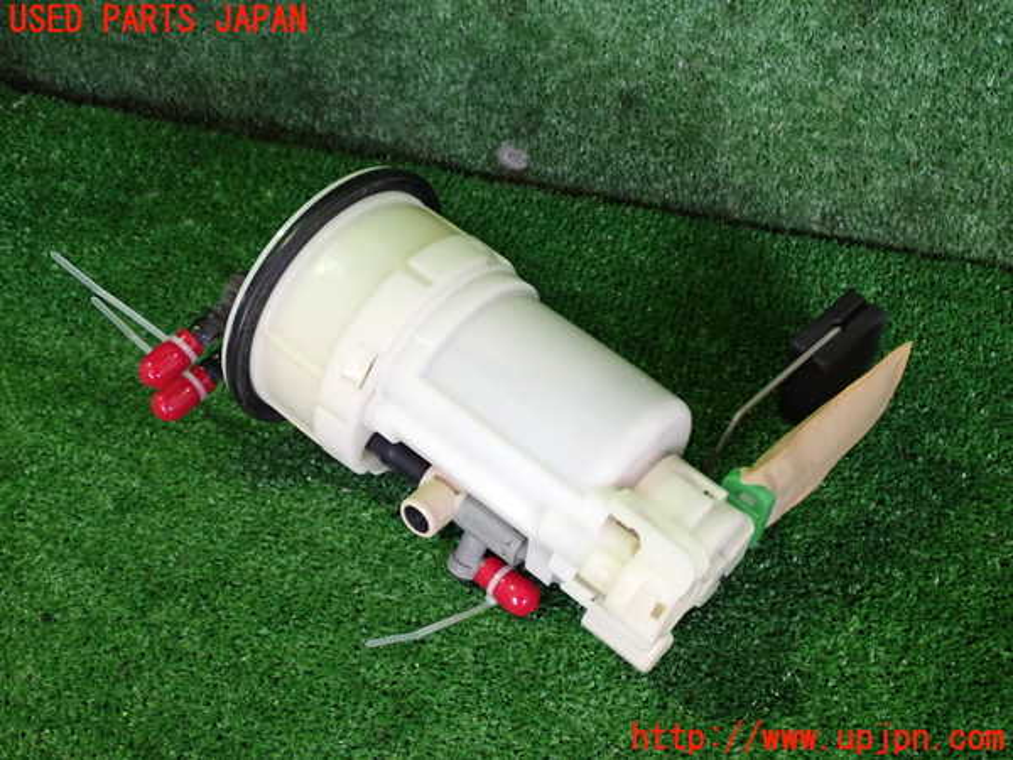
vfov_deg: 32.9
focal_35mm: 44
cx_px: 506
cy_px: 380
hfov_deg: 42.9
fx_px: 1288
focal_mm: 7.84
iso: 800
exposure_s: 1/30
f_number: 2.9
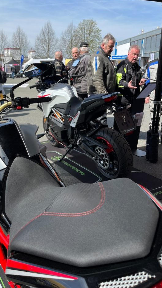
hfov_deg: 37.5
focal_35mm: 31
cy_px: 134
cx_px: 59
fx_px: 237
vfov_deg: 62.6
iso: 50
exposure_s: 1/2222
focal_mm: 5.1
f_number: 1.6
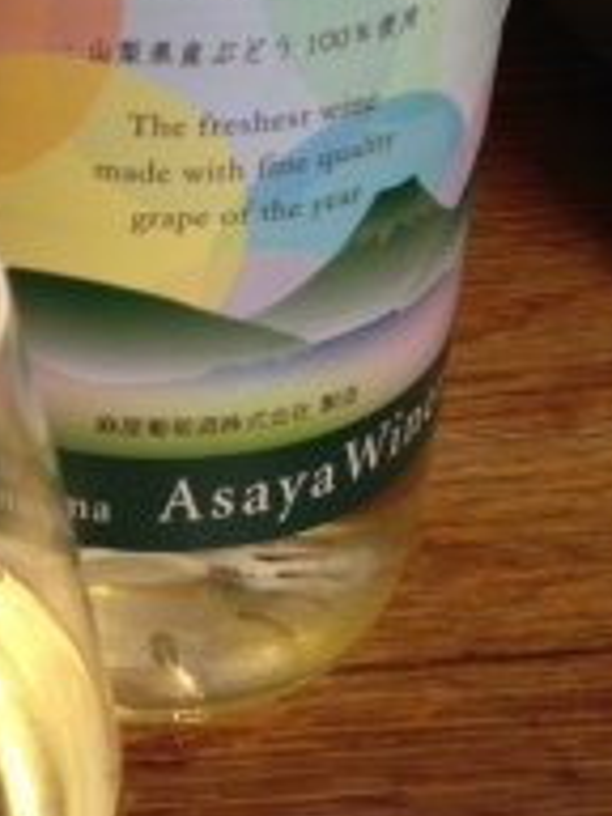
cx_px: -19
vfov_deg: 21.5
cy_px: 382
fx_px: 2145
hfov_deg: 15.9
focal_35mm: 91
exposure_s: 1/20
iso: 125
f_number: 2.4
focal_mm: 4.28
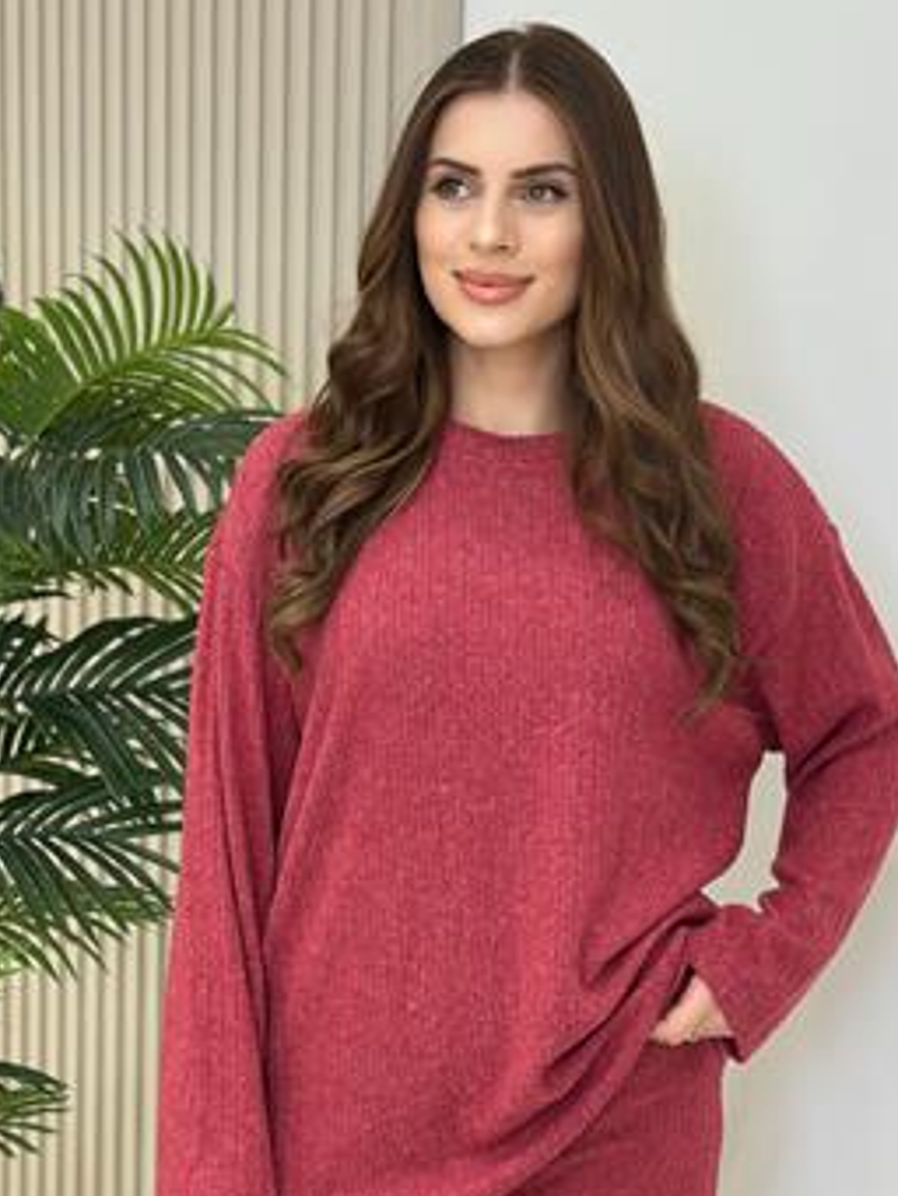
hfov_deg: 19.7
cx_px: 442
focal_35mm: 75
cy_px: 749
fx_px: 2593
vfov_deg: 25.9
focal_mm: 6.86
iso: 64
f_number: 1.78
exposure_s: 1/100
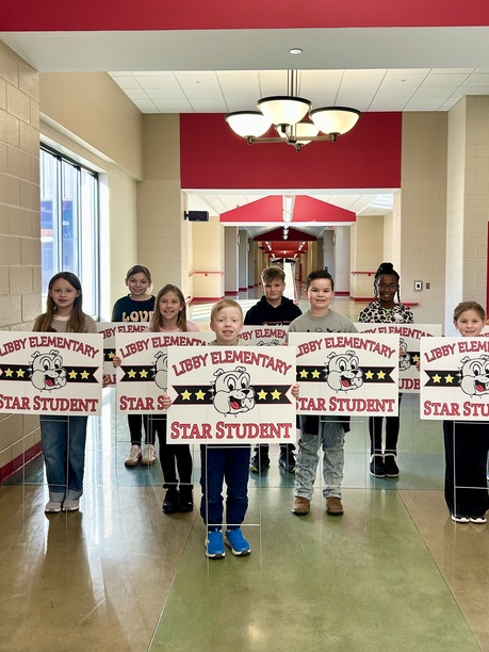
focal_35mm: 34
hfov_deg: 41.8
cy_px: 294
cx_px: 264
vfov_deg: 53.9
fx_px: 640
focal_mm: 5.7
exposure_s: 1/120
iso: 125
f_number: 1.5
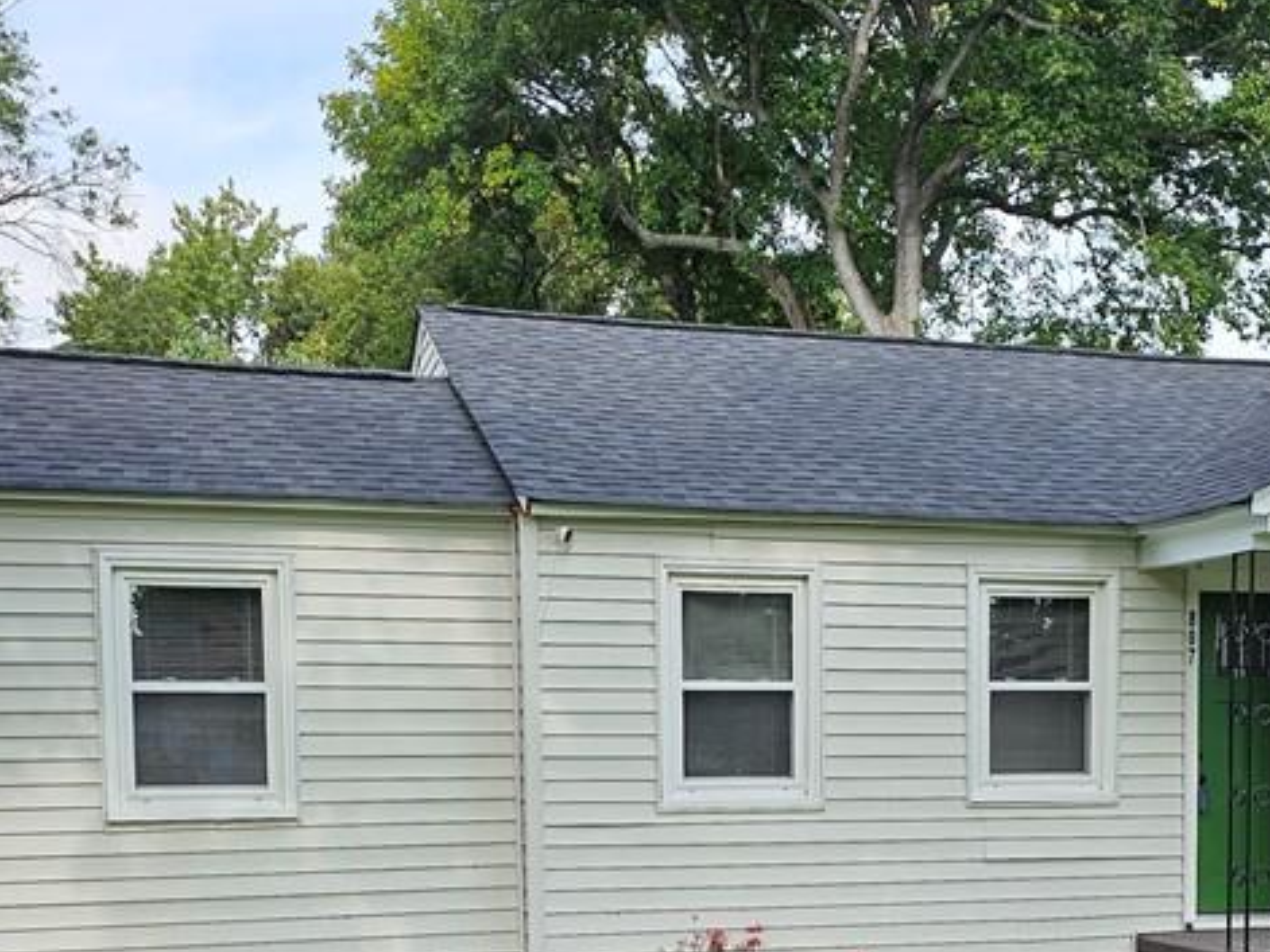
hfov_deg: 38.0
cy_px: 876
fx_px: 1834
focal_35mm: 50
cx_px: 793
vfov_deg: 27.9
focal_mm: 6.3
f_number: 1.7
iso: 10
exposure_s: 1/310
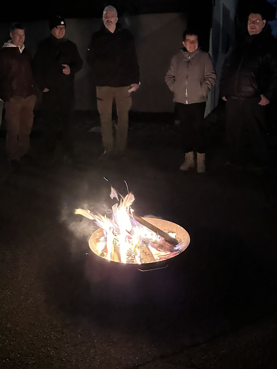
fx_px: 256
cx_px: 138
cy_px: 184
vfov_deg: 71.6
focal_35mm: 24
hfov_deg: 56.8
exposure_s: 1/15
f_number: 1.78
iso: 12500
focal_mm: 6.86
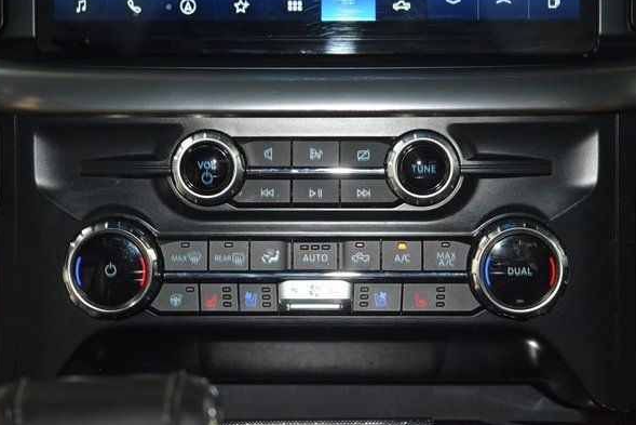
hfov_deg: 17.9
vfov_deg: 12.0
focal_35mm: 114
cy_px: 202
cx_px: 315
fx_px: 2014
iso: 1400
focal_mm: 70
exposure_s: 1/25
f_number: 4.5
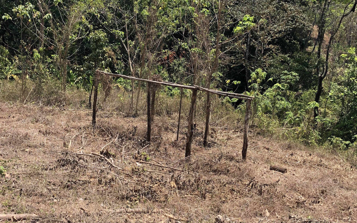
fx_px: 457
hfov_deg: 42.6
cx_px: 175
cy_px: 109
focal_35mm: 47
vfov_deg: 27.4
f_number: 1.8
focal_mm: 4
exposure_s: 1/1021
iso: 20
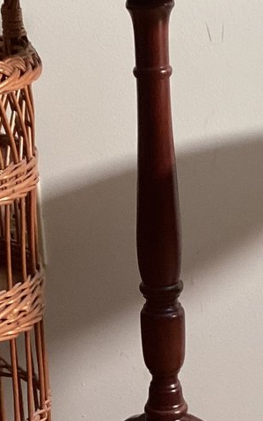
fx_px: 1192
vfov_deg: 19.9
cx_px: 139
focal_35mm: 104
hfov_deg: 12.6
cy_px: 303
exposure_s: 1/60
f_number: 2.4
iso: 250
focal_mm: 3.3
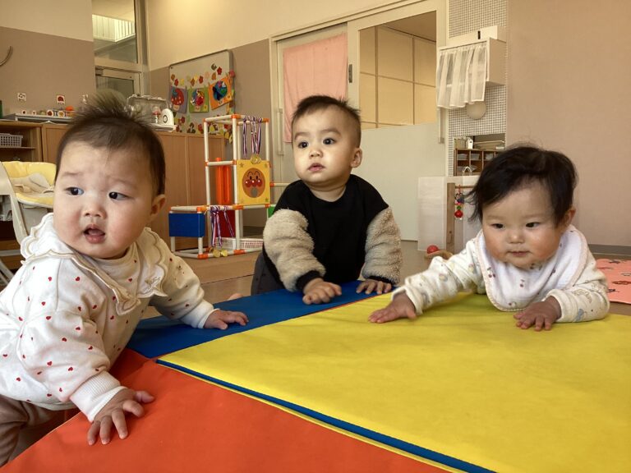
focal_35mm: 31
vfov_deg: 45.4
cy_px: 236
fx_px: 565
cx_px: 316
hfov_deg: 58.4
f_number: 2.4
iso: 50
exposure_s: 1/50
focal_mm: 3.3
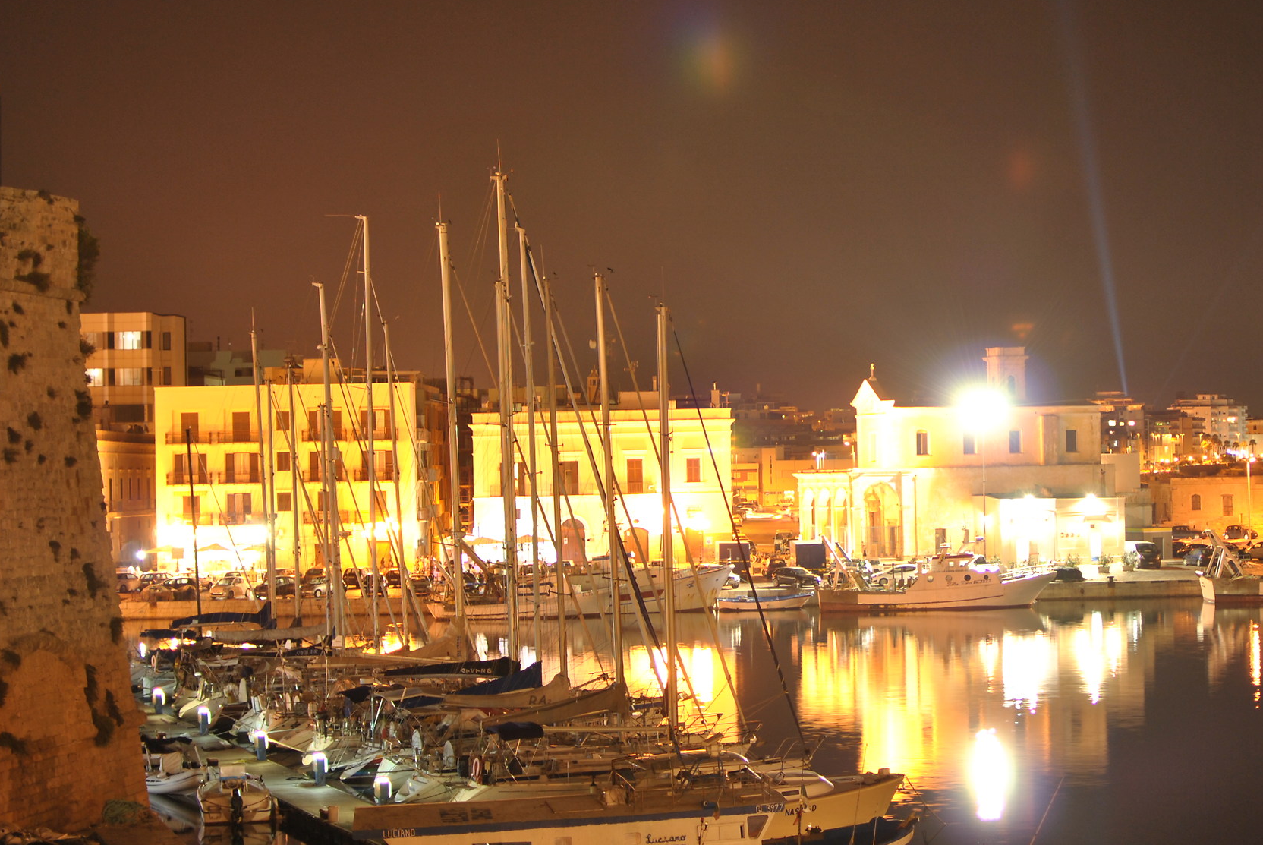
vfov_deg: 18.1
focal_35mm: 76
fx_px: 2659
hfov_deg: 26.5
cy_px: 446
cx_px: 854
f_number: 1.8
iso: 100
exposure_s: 1.6
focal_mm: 35
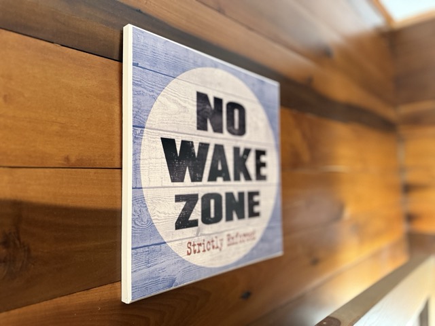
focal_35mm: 24
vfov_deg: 56.8
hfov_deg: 71.6
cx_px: 218
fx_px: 302
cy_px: 163
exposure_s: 1/60
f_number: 1.78
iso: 640
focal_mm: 6.76
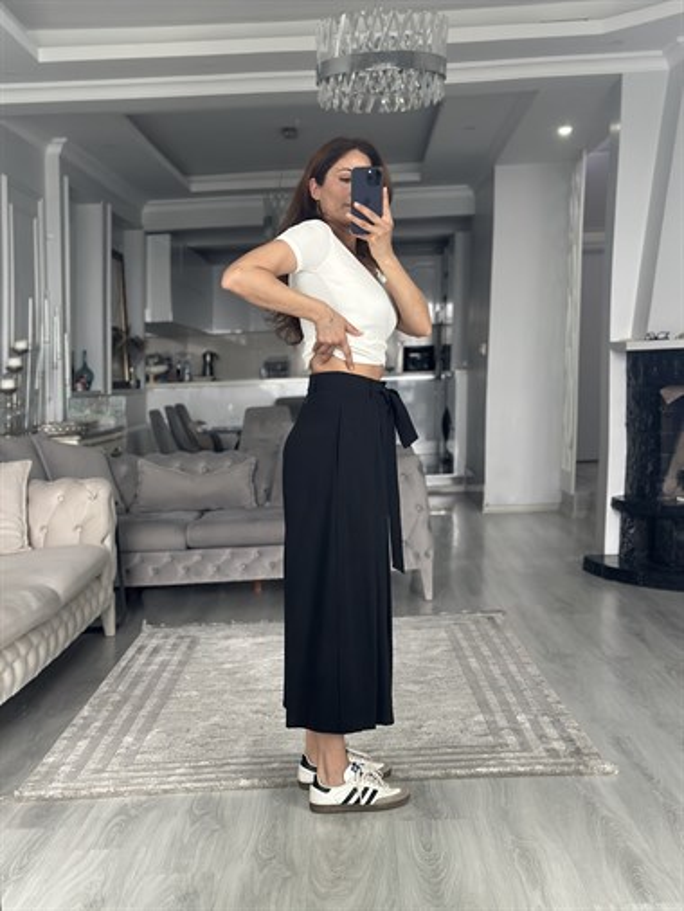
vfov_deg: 39.6
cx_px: 342
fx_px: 1264
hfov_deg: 30.3
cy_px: 456
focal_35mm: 48
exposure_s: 1/60
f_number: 1.78
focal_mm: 6.86
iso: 320
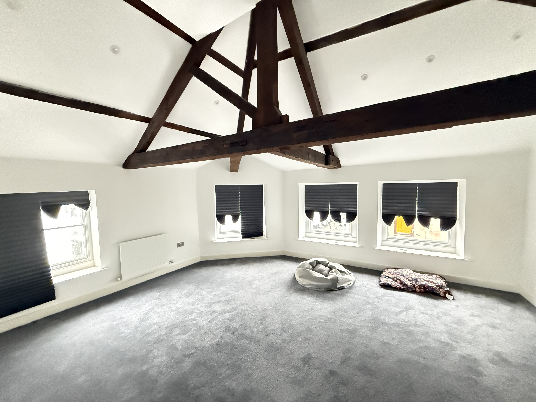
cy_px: 201
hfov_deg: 102.1
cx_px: 268
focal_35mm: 14
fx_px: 217
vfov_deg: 85.7
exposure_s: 1/40
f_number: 2.2
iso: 1600
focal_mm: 2.22
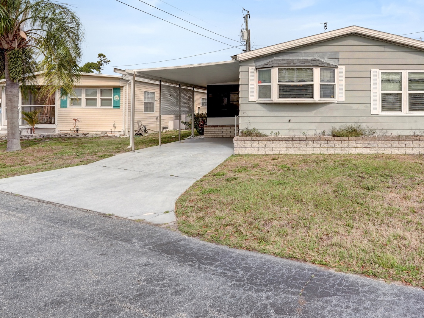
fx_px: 331
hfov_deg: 62.5
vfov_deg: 50.4
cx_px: 305
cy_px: 107
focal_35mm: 27
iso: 400
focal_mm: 16
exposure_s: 1/1600
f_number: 8
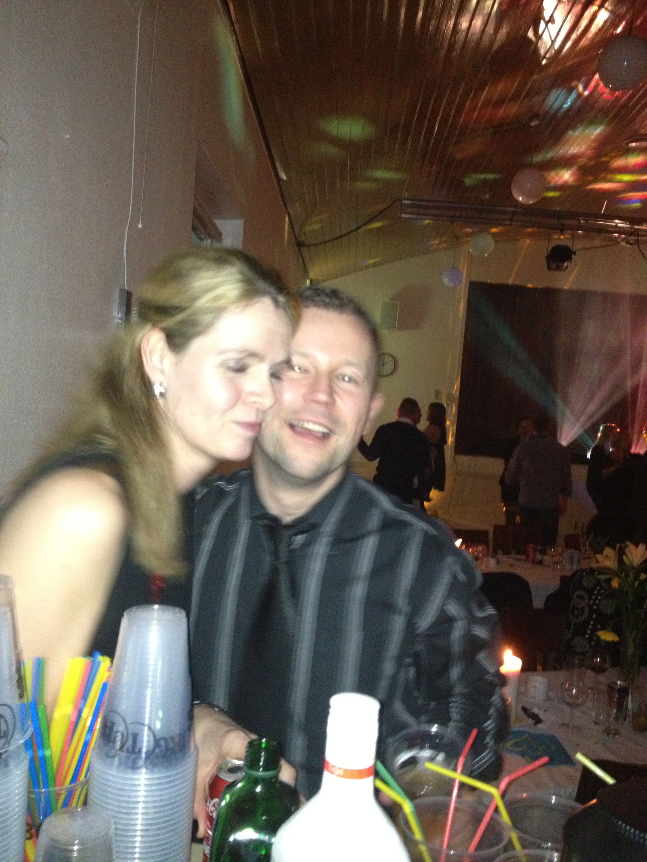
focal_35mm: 35
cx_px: 324
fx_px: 872
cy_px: 431
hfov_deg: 40.7
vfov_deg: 52.6
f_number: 2.4
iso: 500
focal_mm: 4.28
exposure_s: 1/16
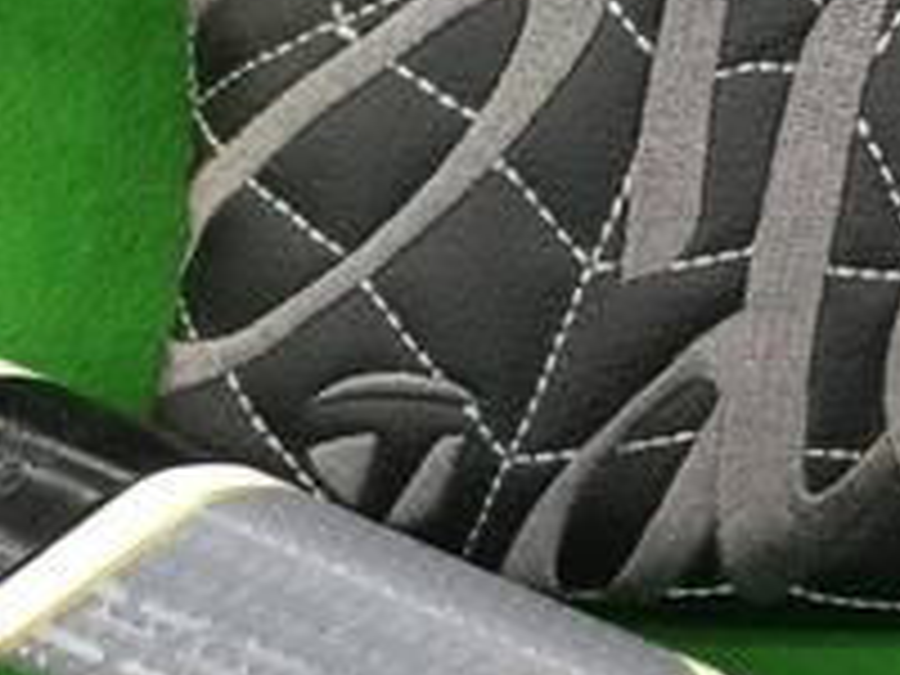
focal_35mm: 99
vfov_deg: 14.9
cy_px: 432
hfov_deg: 19.8
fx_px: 2574
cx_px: 500
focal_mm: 3.3
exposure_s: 1/30
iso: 100
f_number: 2.4
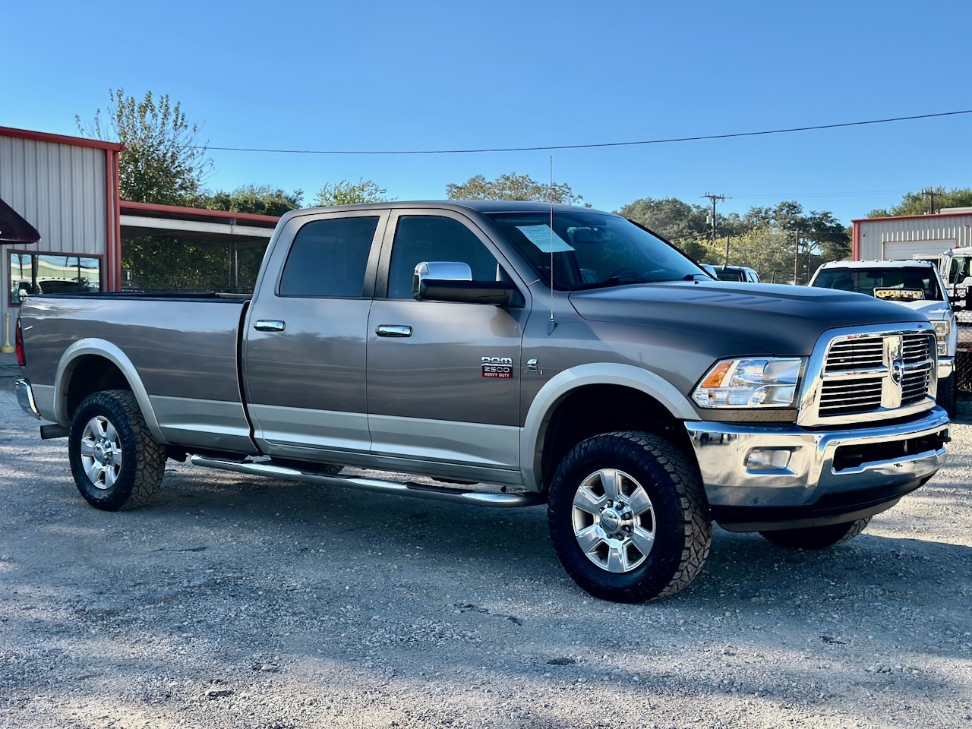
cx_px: 486
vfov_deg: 30.3
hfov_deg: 39.7
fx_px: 1348
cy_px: 364
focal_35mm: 48
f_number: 1.78
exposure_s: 1/3257
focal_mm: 6.86
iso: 100
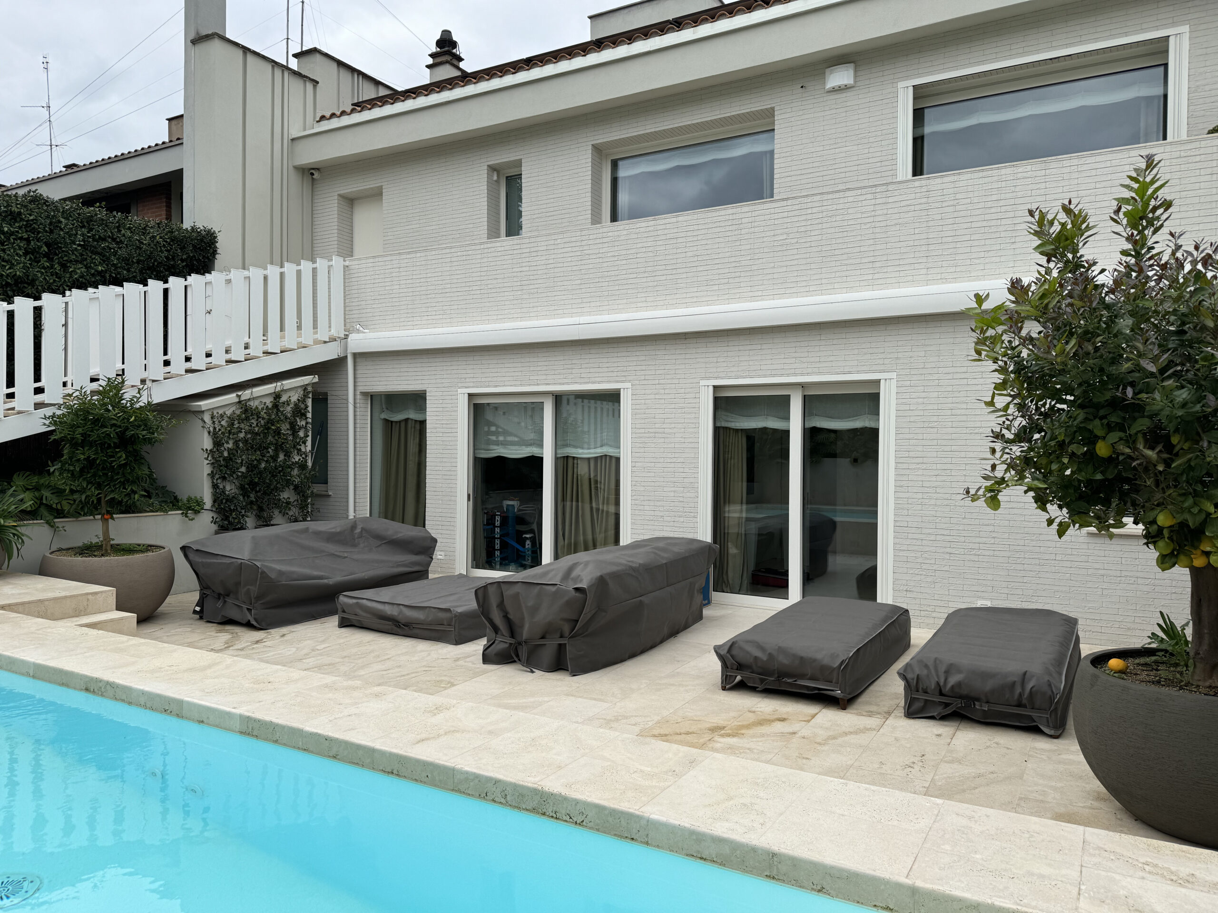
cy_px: 456
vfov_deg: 56.8
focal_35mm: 24
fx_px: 844
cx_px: 609
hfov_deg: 71.6
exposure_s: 1/1524
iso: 80
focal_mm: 6.86
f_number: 1.78
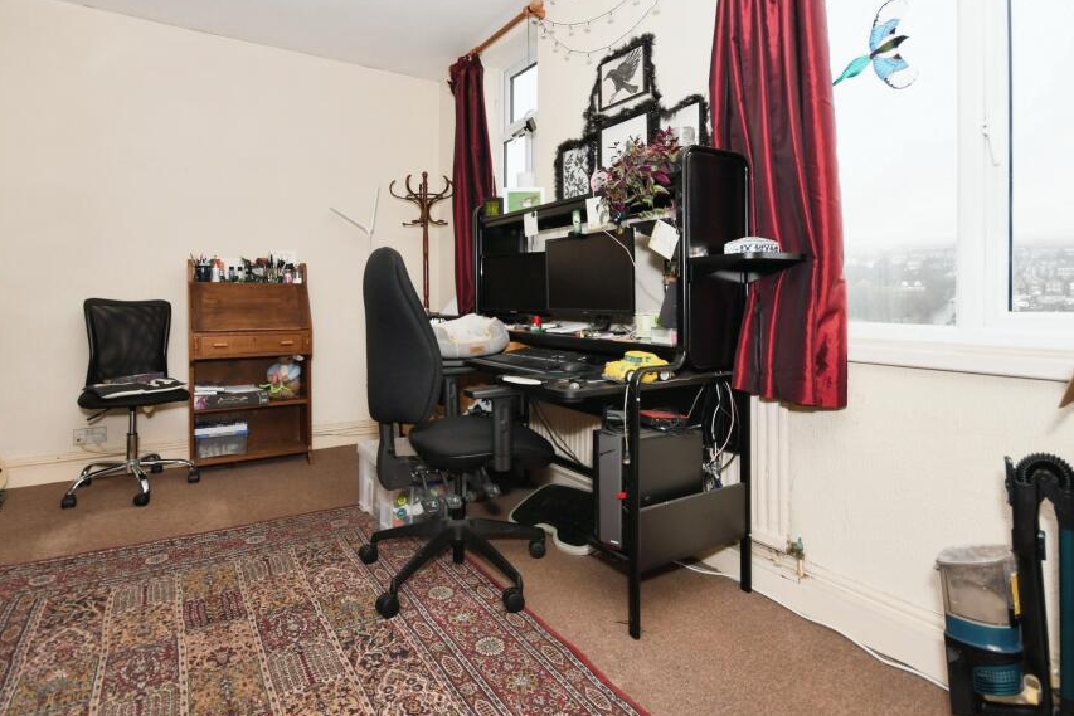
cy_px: 315
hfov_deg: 89.9
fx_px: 537
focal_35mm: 18
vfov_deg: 67.2
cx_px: 510
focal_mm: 10
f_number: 8
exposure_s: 1/60
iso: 400
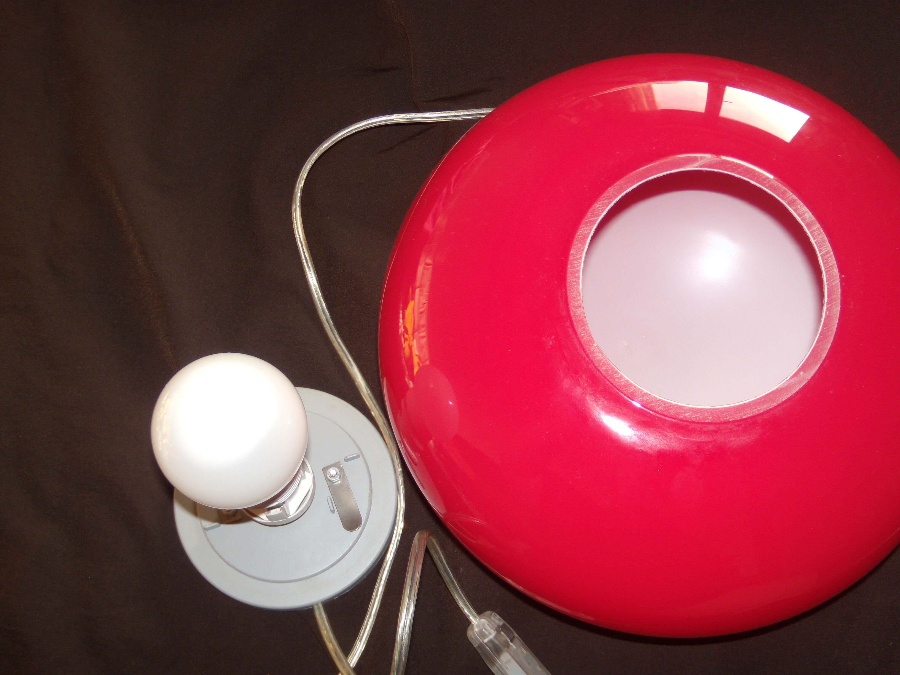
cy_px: 338
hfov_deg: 51.4
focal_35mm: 36
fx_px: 936
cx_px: 450
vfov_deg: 39.7
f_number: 3.6
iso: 80
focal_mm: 6.4
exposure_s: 1/60
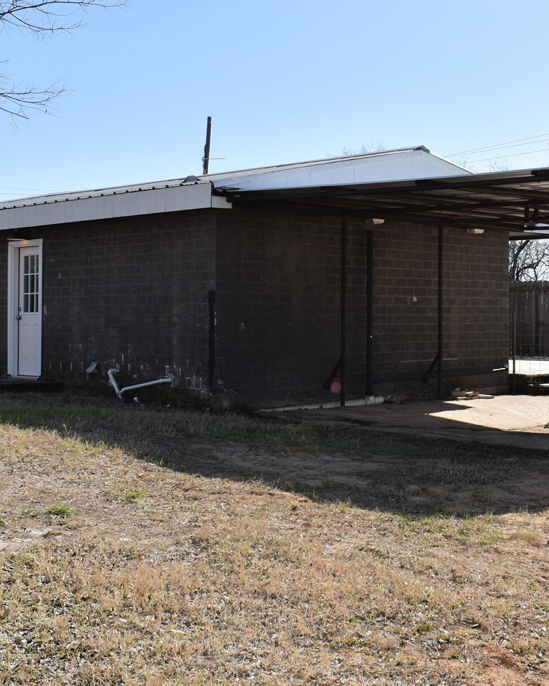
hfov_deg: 26.4
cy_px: 279
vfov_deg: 32.9
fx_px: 1158
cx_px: 410
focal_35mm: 57
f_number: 11
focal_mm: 22
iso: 100
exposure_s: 1/200
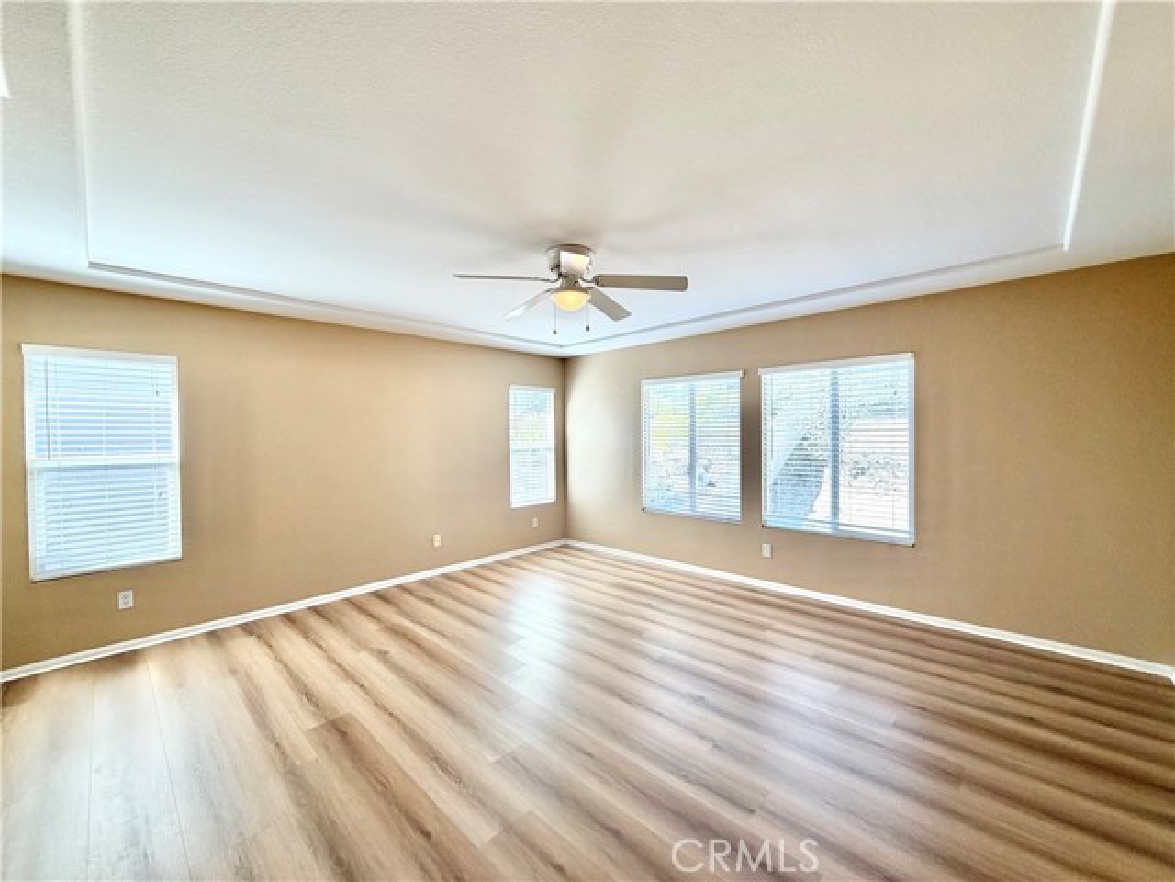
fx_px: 475
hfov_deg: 102.1
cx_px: 588
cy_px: 441
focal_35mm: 14
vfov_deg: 85.7
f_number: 2.2
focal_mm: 2.22
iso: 80
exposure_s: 1/120
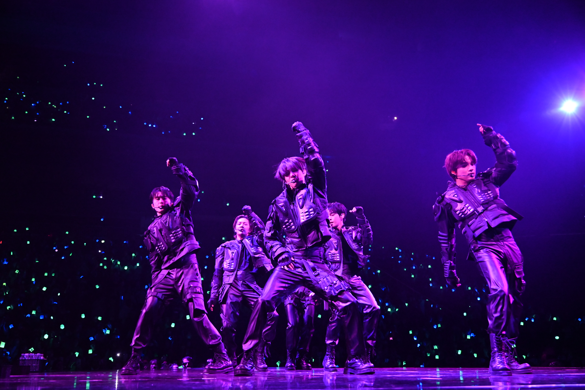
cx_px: 292
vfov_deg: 37.9
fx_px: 569
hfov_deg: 54.4
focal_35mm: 35
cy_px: 195
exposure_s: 1/640
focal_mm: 35
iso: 5000
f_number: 4.5
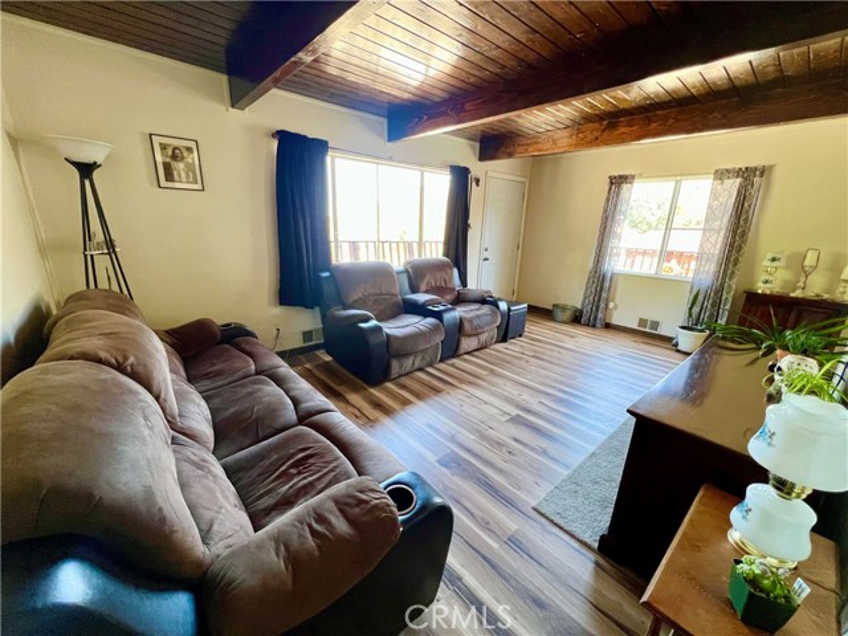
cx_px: 424
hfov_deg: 106.2
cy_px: 318
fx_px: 318
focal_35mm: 13
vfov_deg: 89.9
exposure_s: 1/85
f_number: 1.8
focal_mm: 1.57
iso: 250
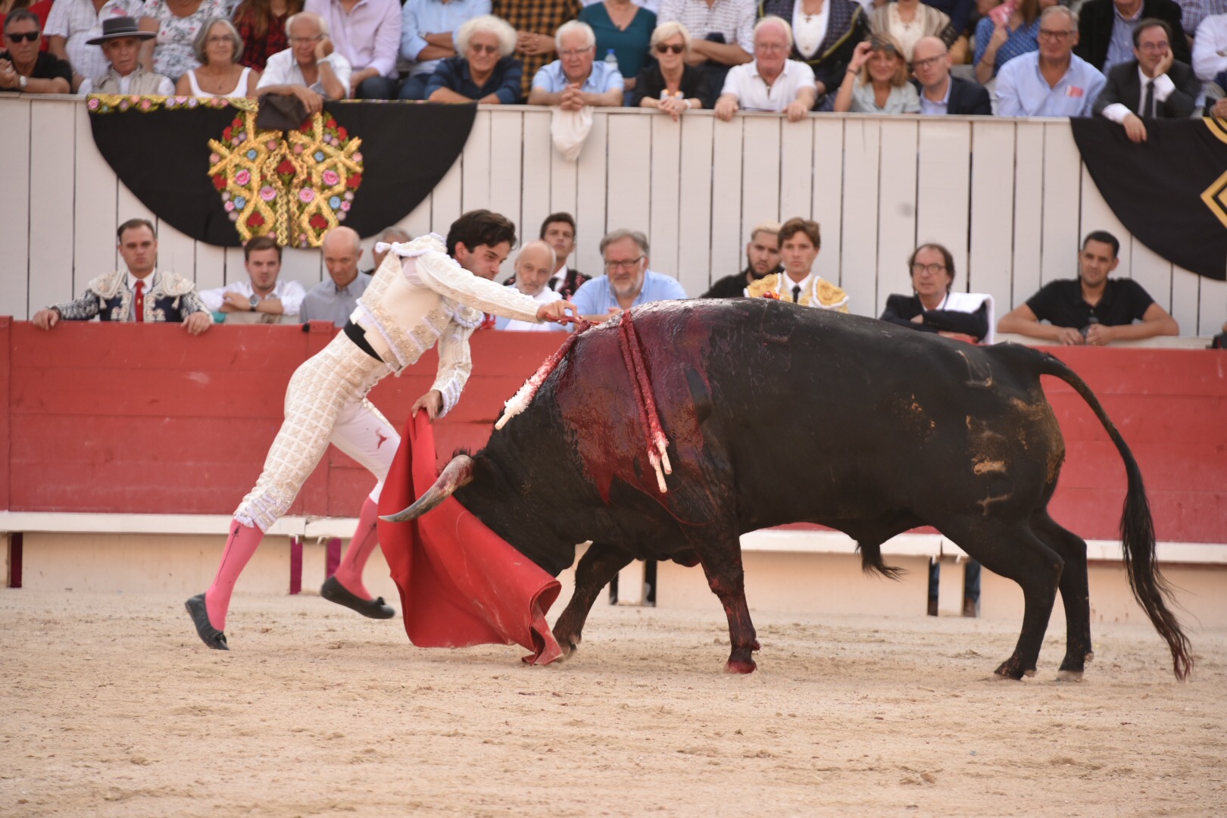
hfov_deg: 9.8
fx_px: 7157
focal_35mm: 210
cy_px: 409
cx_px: 614
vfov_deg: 6.5
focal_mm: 210
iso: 800
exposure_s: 1/640
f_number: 5.6
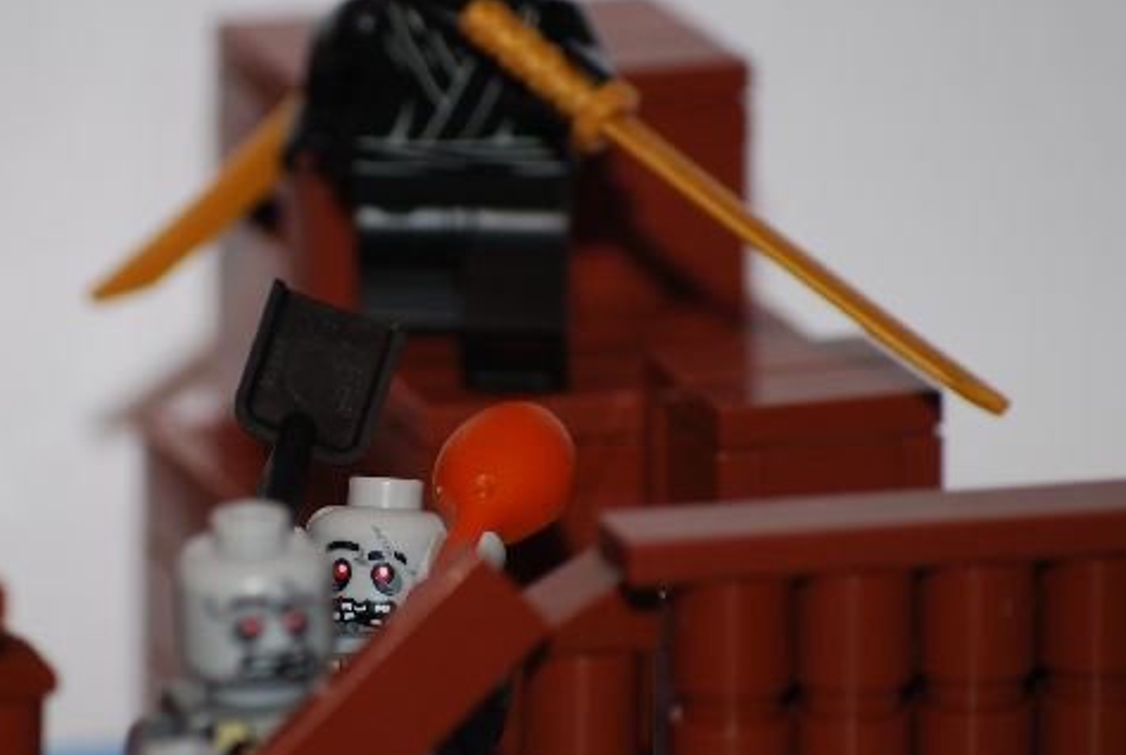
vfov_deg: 2.7
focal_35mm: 506
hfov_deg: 4.1
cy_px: 399
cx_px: 371
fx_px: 15856
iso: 100
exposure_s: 1/60
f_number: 7.1
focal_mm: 200
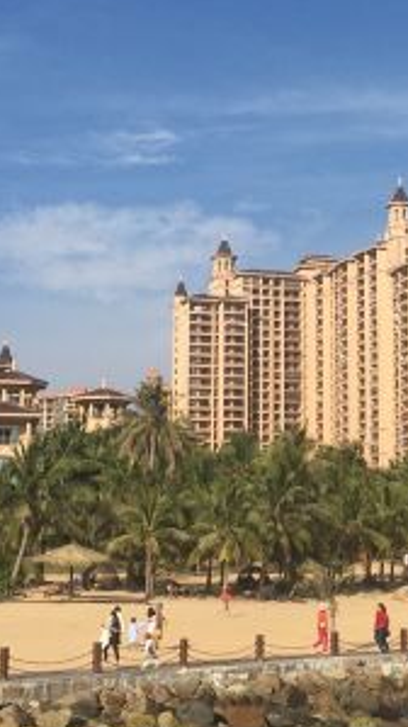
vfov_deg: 28.5
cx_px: 364
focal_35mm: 74
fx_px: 1424
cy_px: 266
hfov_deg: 16.1
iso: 32
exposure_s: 1/3300
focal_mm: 4.15
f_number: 2.2
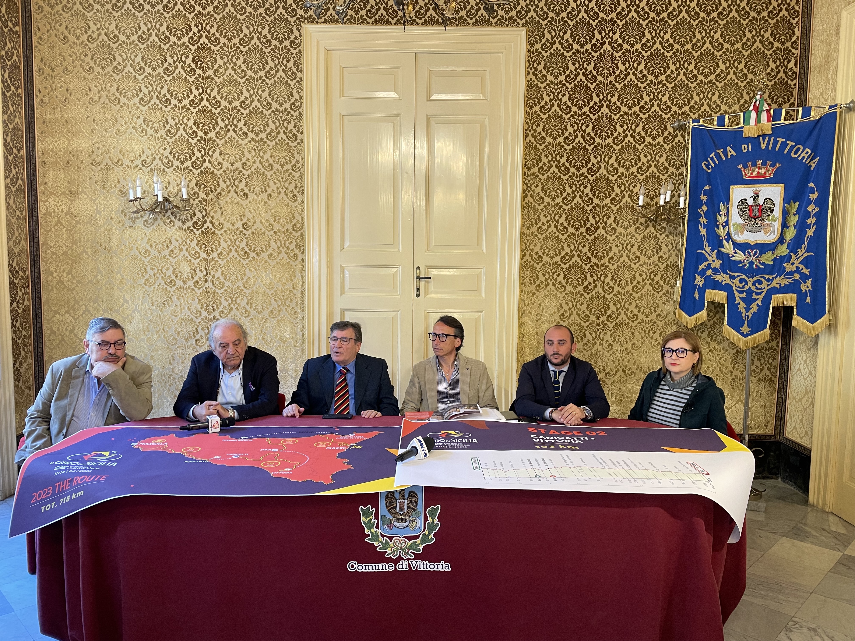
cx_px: 428
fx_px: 642
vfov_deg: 53.1
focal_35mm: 26
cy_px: 320
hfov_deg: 67.3
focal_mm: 4.2
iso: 80
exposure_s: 1/50
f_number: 1.6
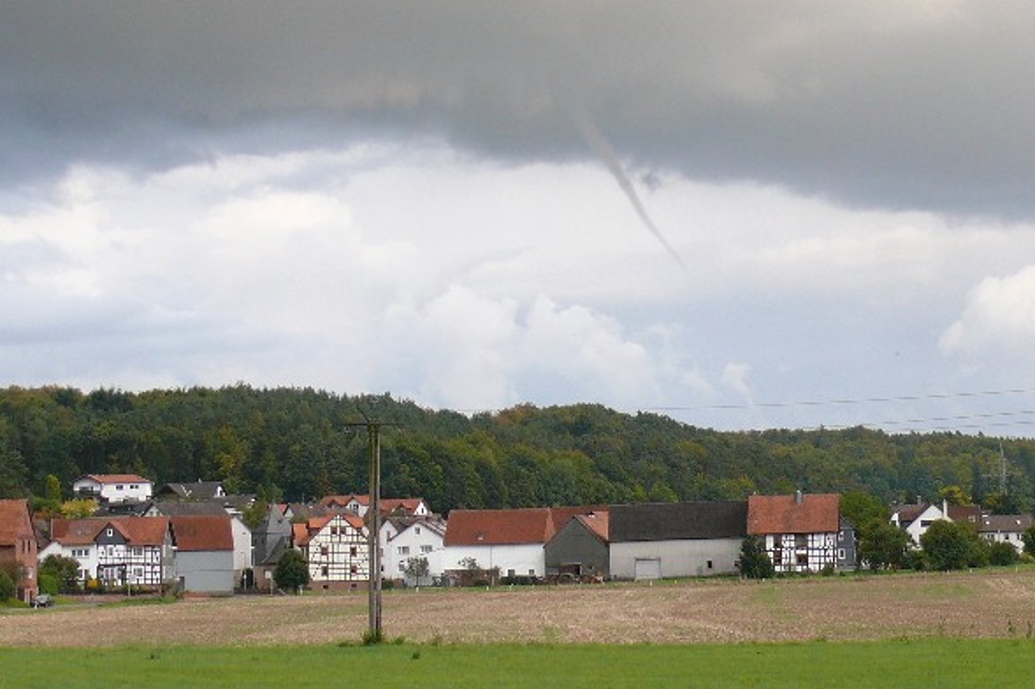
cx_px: 627
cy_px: 355
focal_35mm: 106
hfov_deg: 19.3
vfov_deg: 12.9
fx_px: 3046
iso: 100
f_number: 3.2
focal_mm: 11.4
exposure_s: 1/100
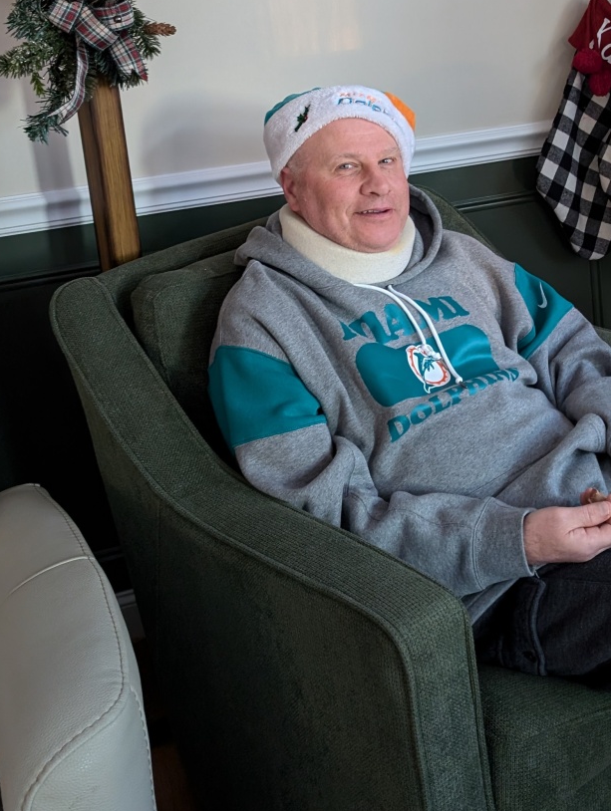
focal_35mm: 47
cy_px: 143
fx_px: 1103
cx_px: 571
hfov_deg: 29.4
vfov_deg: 38.6
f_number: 1.68
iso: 658
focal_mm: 6.9
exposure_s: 1/30
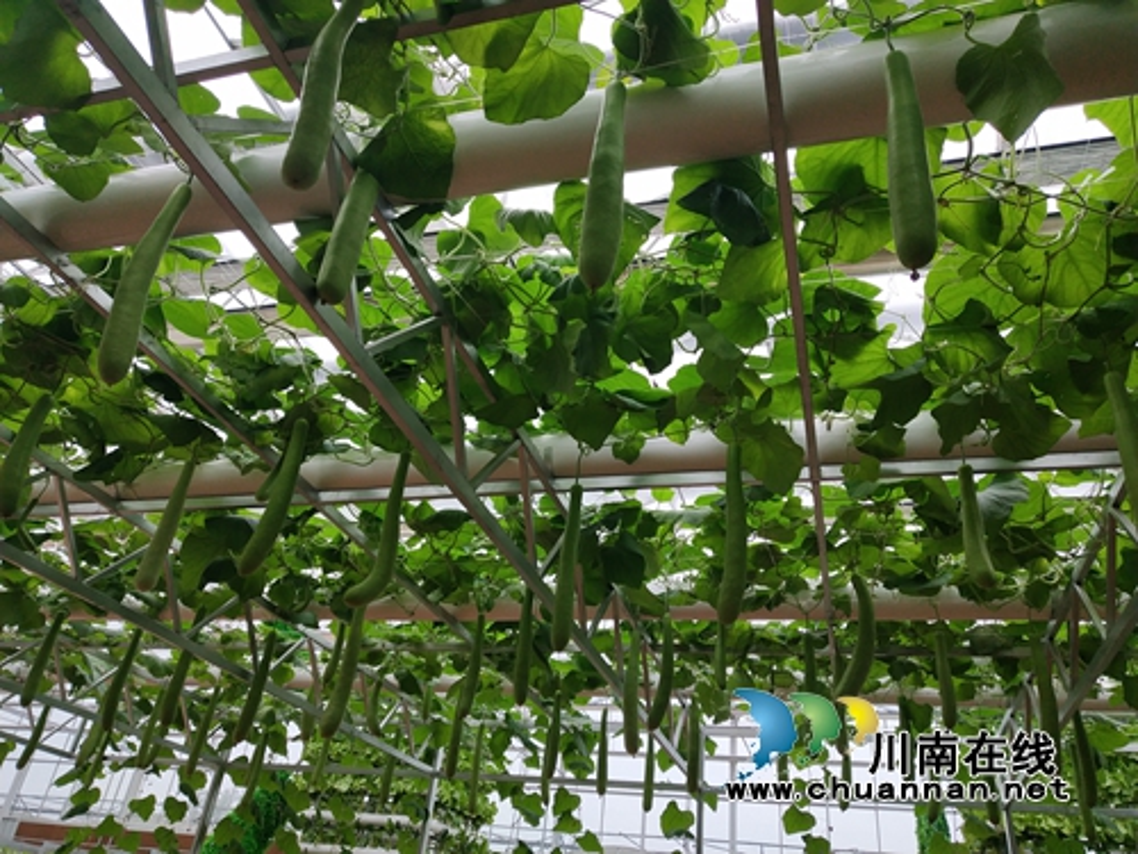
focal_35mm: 30
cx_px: 569
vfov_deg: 46.8
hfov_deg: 60.0
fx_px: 986
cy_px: 427
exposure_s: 1/941
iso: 141
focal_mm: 3.95
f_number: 1.8
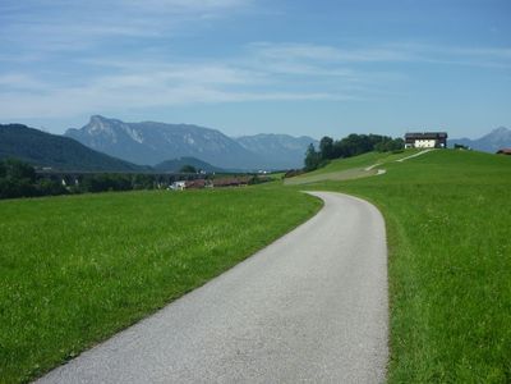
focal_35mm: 47
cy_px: 192
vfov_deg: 30.9
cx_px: 256
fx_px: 694
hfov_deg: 40.4
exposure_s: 1/640
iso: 80
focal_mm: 8.4
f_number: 4.5
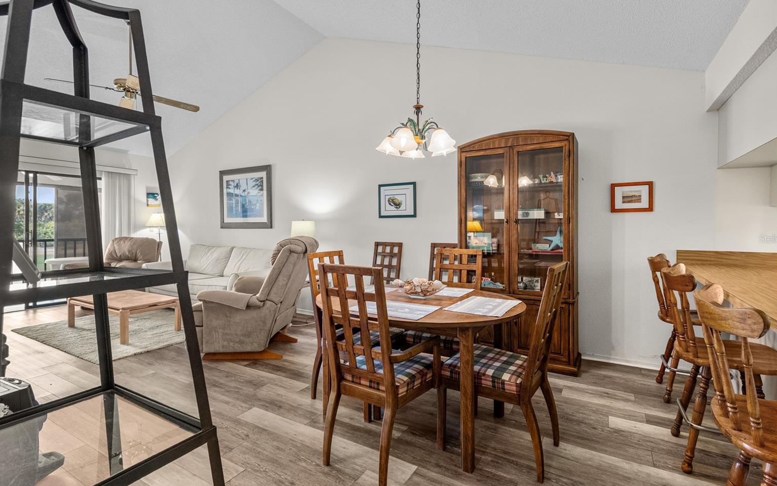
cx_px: 398
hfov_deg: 97.8
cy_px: 239
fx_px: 339
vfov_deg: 71.2
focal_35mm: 16
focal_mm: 10
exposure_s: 1/1.67
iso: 640
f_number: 7.1
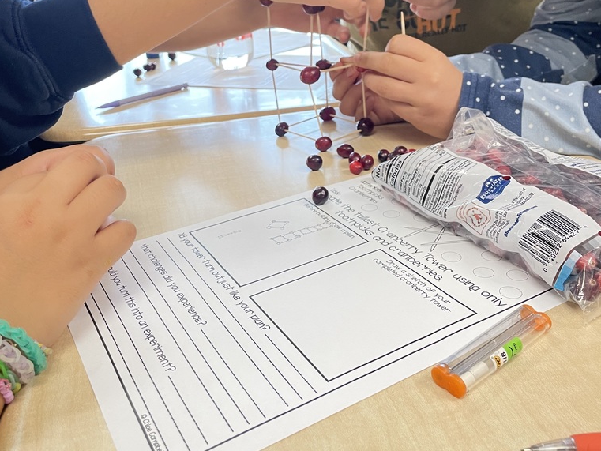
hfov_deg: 52.6
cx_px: 299
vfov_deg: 40.3
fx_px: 608
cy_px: 160
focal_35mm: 35
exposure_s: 1/60
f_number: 1.6
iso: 125
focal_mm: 4.2
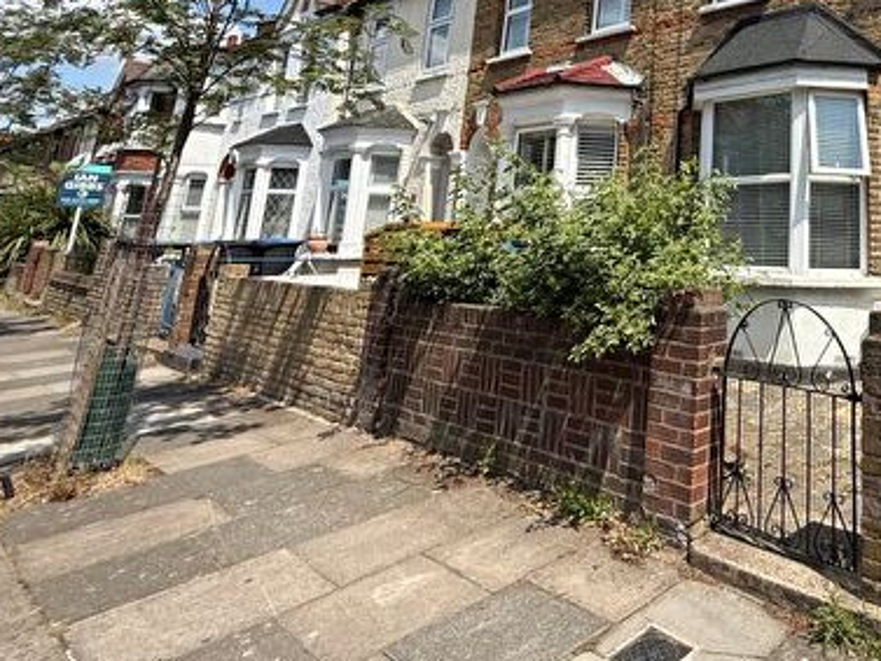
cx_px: 792
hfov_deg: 57.8
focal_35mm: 26
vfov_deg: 48.6
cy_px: 92
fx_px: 662
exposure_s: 1/1312
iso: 50
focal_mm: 2.22
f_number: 2.2
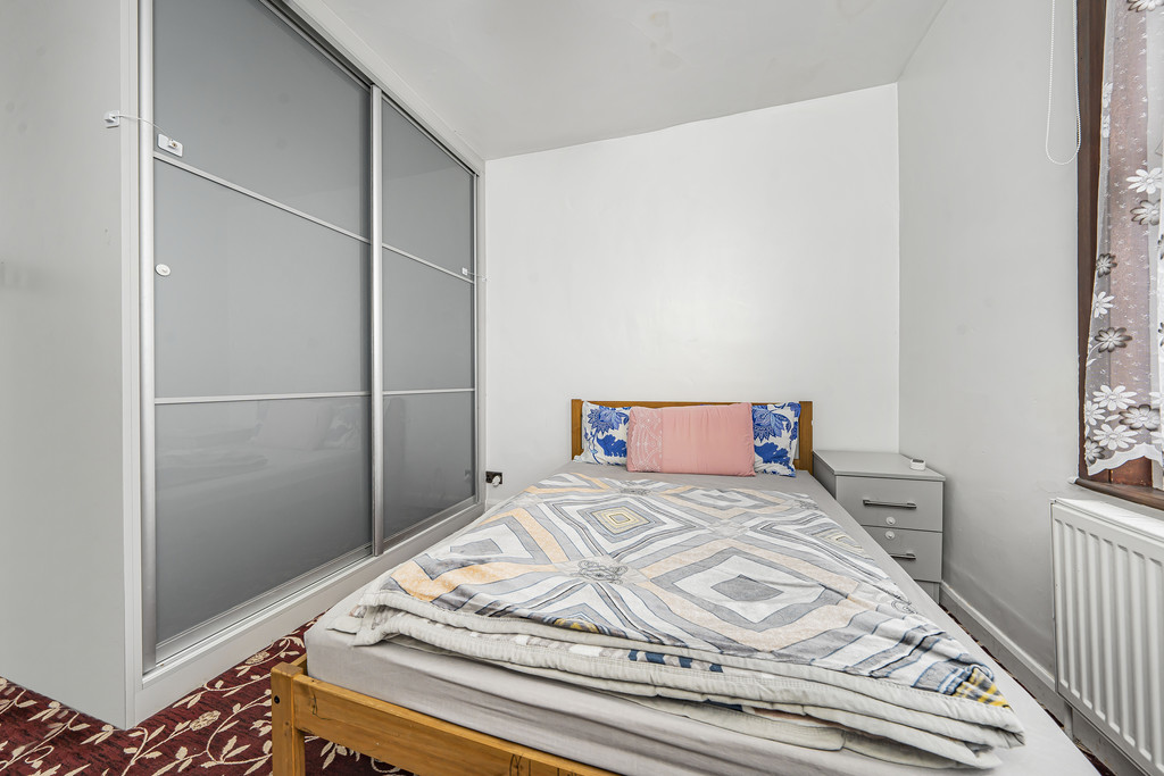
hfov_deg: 112.6
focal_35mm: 12
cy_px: 388
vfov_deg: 90.0
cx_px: 582
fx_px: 388
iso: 320
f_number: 9
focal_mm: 12
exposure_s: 1/15
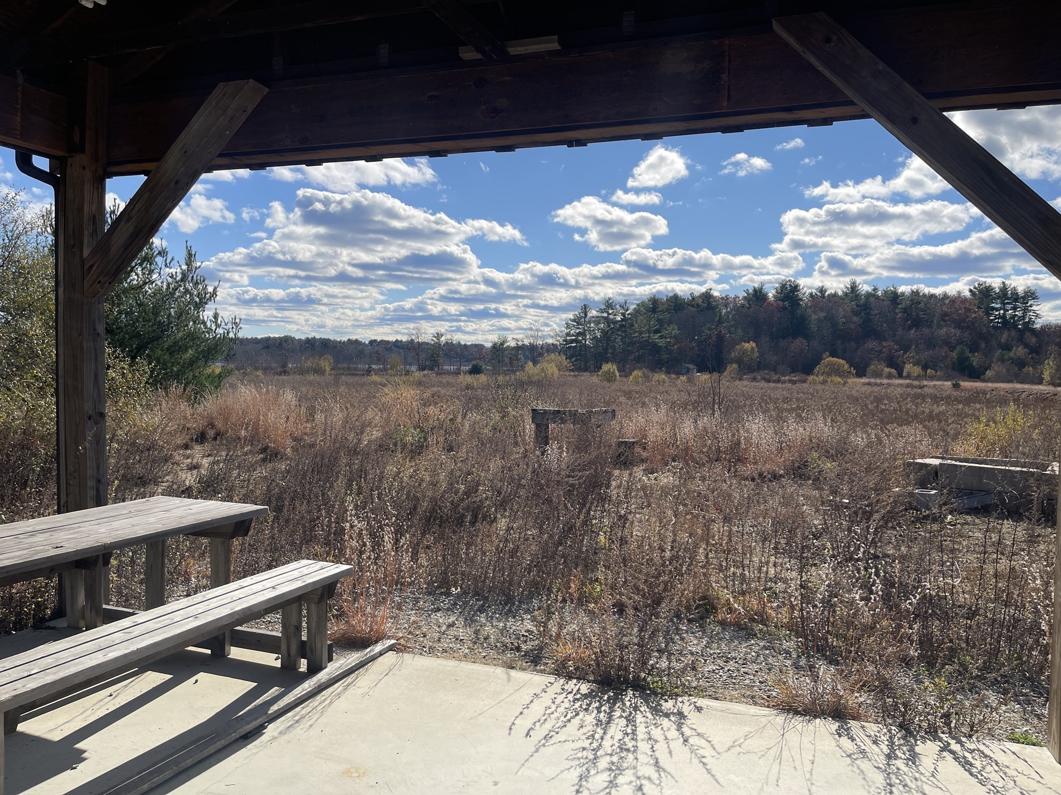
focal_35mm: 25
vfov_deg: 54.9
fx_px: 766
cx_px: 530
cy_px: 398
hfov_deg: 69.4
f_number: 1.6
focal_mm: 5.1
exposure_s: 1/6993
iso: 32
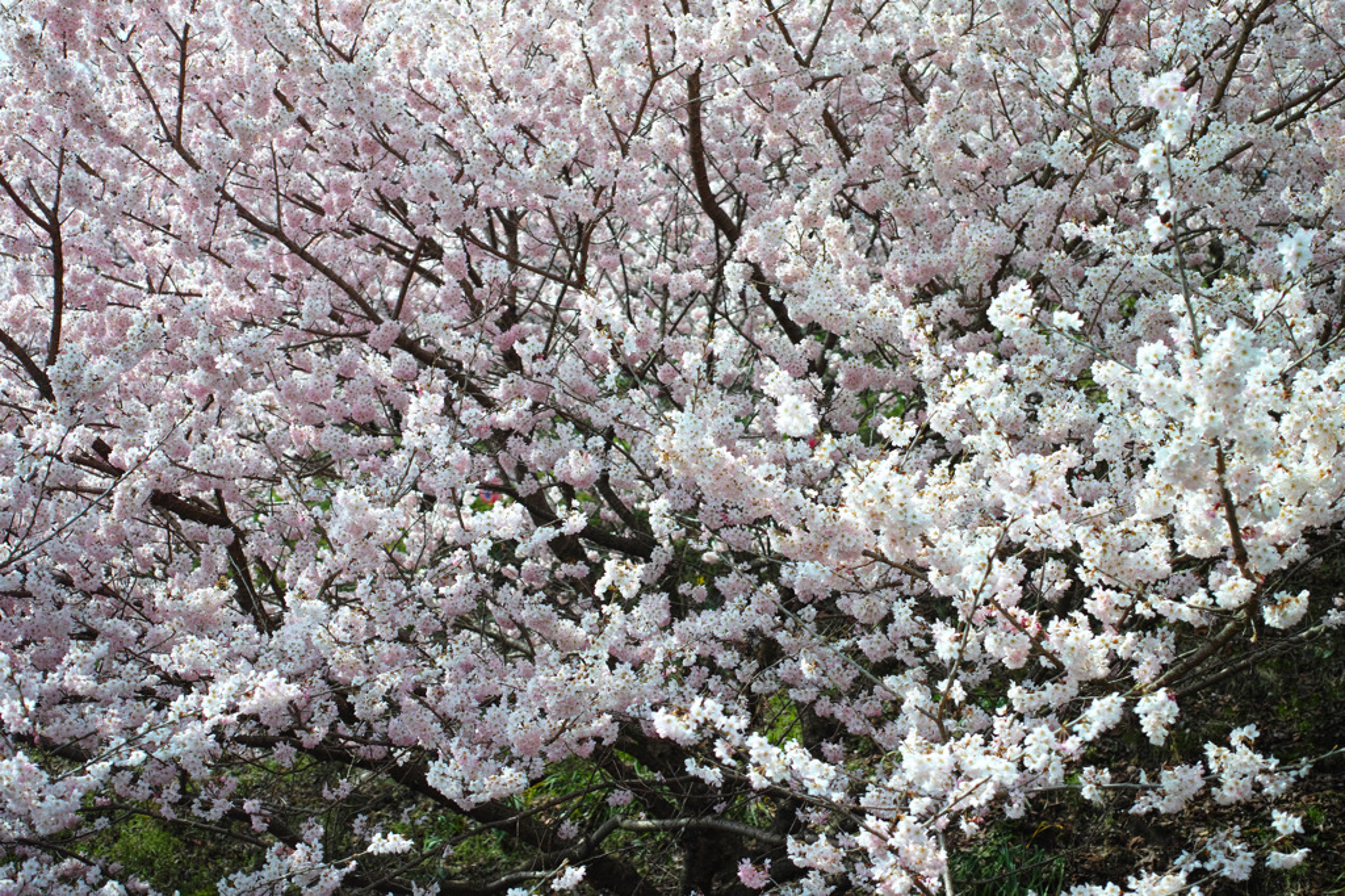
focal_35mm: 45
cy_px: 448
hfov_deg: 43.6
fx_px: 1681
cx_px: 672
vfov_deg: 29.8
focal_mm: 30
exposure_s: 1/1250
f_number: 2.8
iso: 200
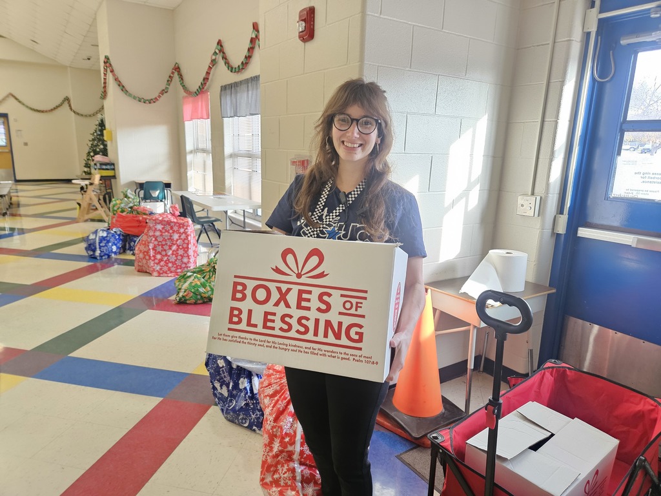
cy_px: 248
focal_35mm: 23
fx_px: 439
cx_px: 330
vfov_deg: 58.9
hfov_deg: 73.9
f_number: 1.8
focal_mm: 5.4
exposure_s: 1/120
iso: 1000
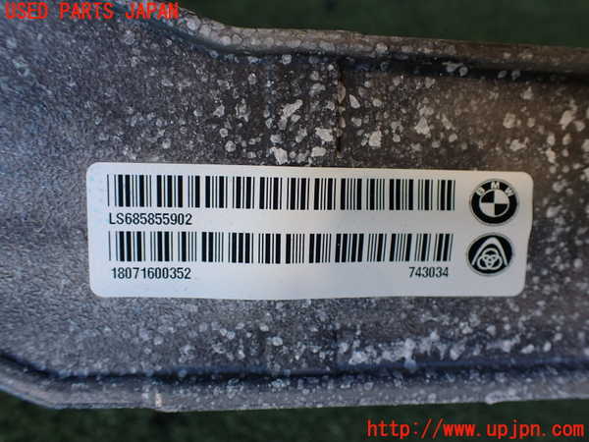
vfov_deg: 46.8
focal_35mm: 30
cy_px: 221
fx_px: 510
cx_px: 294
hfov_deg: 60.0
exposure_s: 1/125
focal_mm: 5.4
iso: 200
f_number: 2.3
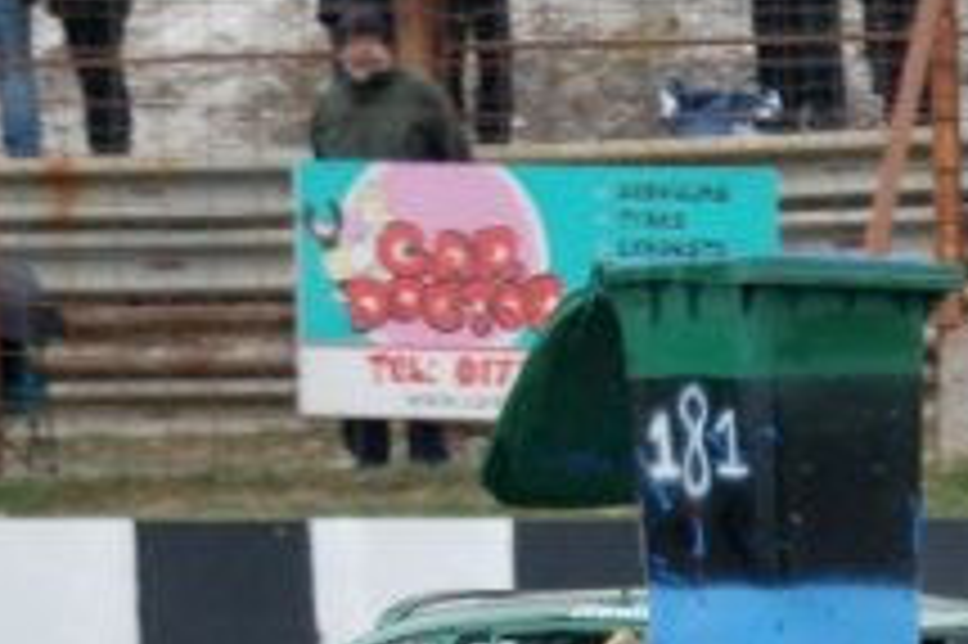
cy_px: 901
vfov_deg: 5.5
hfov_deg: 8.3
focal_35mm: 245
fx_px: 6596
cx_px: 1216
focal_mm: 55
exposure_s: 1/400
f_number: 5.3
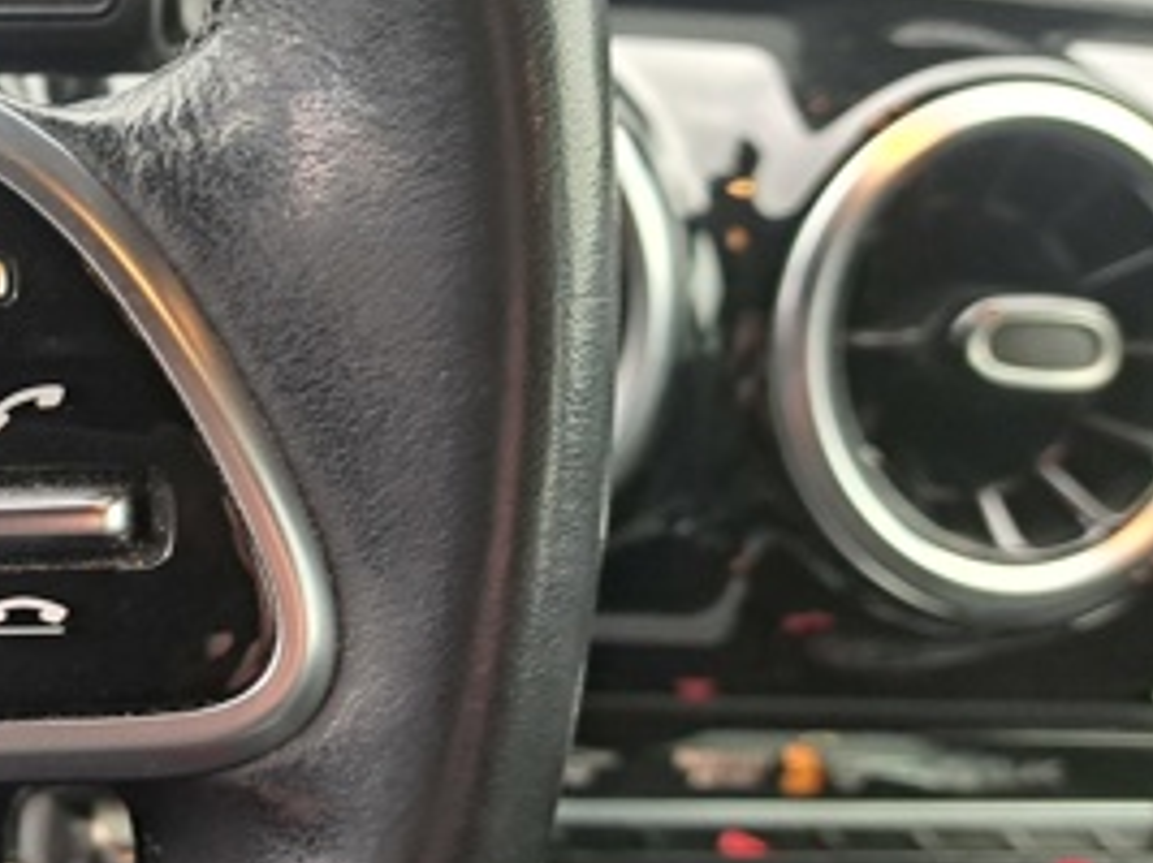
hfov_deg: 23.8
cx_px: -341
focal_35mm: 72
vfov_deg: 20.4
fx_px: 2397
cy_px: 419
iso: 160
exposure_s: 1/50
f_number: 1.8
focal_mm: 5.23
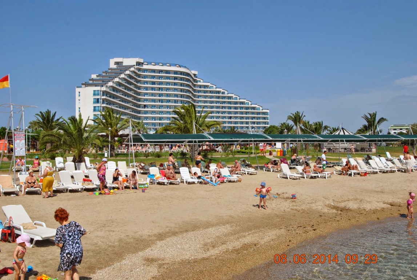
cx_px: 208
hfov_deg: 53.1
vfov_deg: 37.0
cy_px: 140
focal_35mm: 36
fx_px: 418
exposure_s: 1/320
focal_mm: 24
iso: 100
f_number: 9
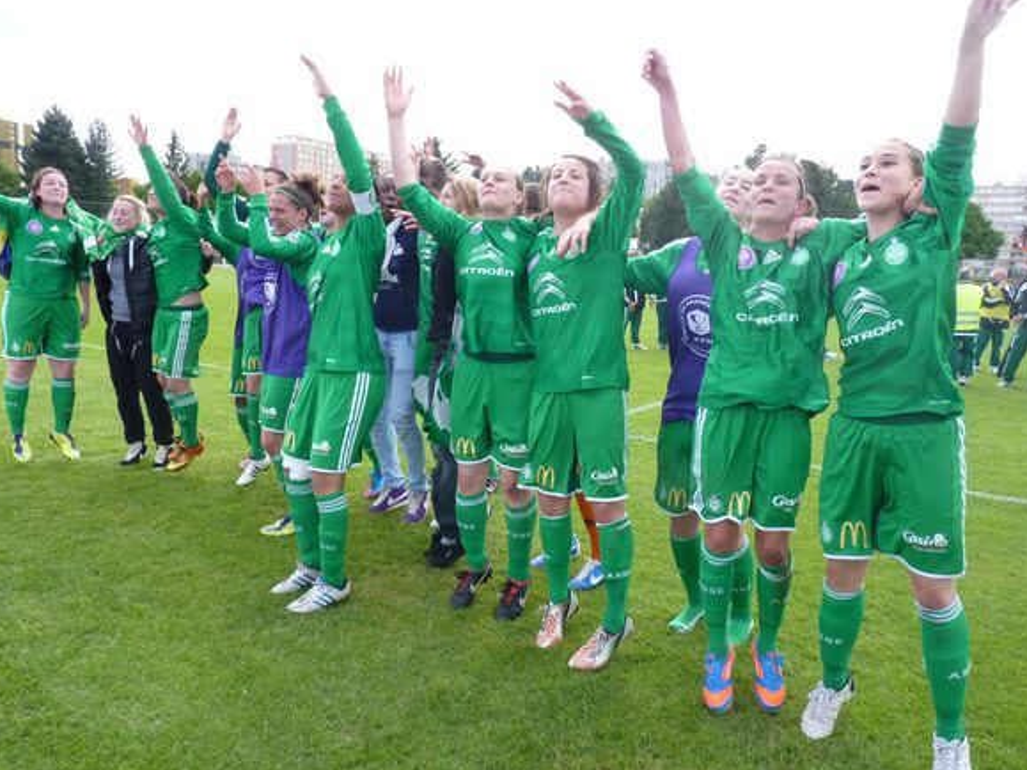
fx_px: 831
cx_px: 504
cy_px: 380
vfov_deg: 49.7
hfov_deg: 63.4
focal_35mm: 28
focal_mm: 4.8
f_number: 2.8
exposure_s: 1/500
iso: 160
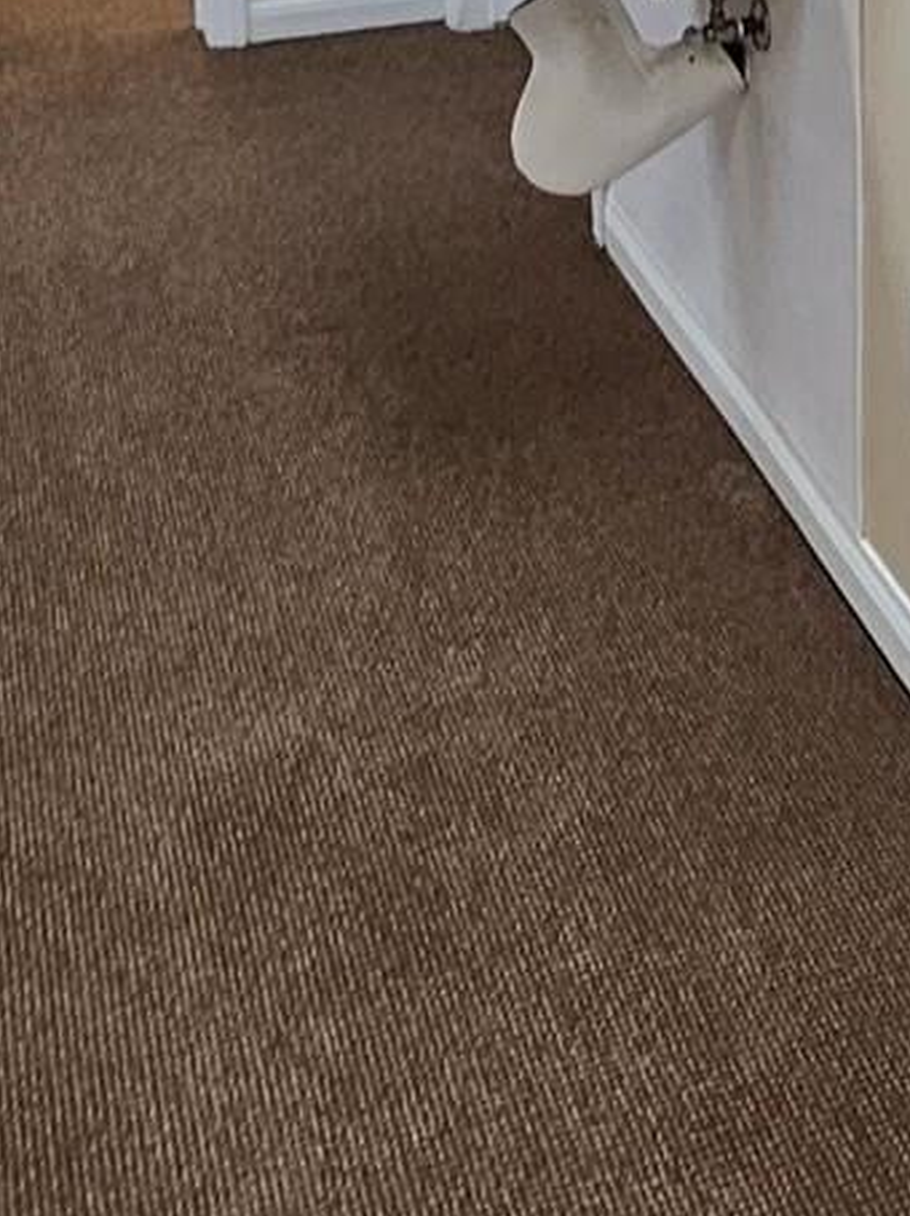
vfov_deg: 26.3
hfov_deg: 21.1
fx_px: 2316
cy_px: -228
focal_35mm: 66
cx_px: 1006
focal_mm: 1.74
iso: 80
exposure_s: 1/60
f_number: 2.2
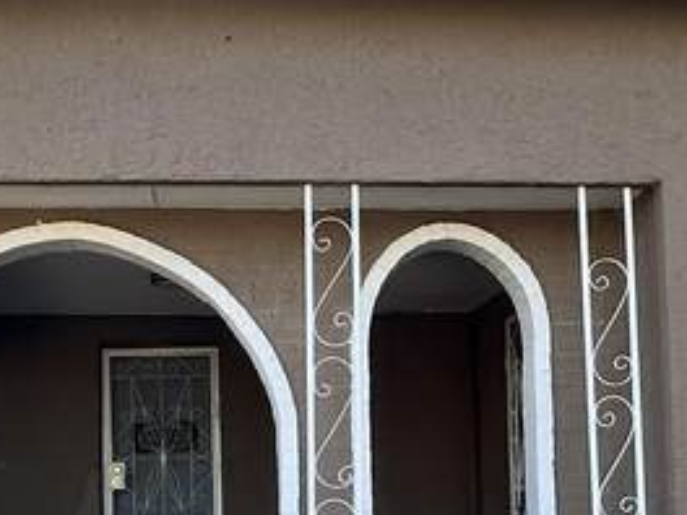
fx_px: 1350
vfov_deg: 21.2
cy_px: 453
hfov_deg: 28.6
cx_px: 338
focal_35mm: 68
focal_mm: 2.22
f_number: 2.2
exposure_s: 1/253
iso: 40
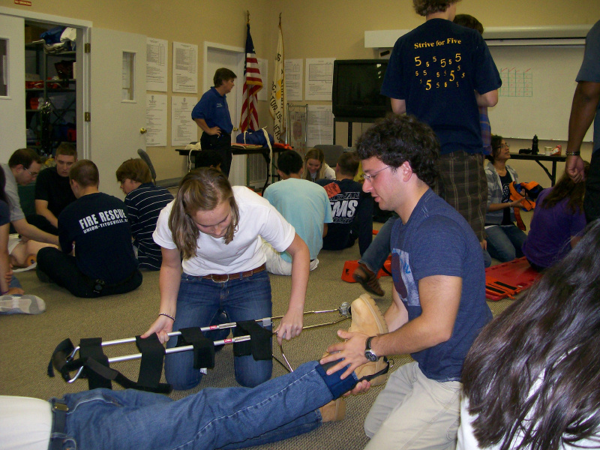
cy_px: 225
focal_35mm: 36
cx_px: 300
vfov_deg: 39.7
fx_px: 624
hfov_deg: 51.4
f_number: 2.7
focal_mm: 6
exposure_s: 1/64
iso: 140
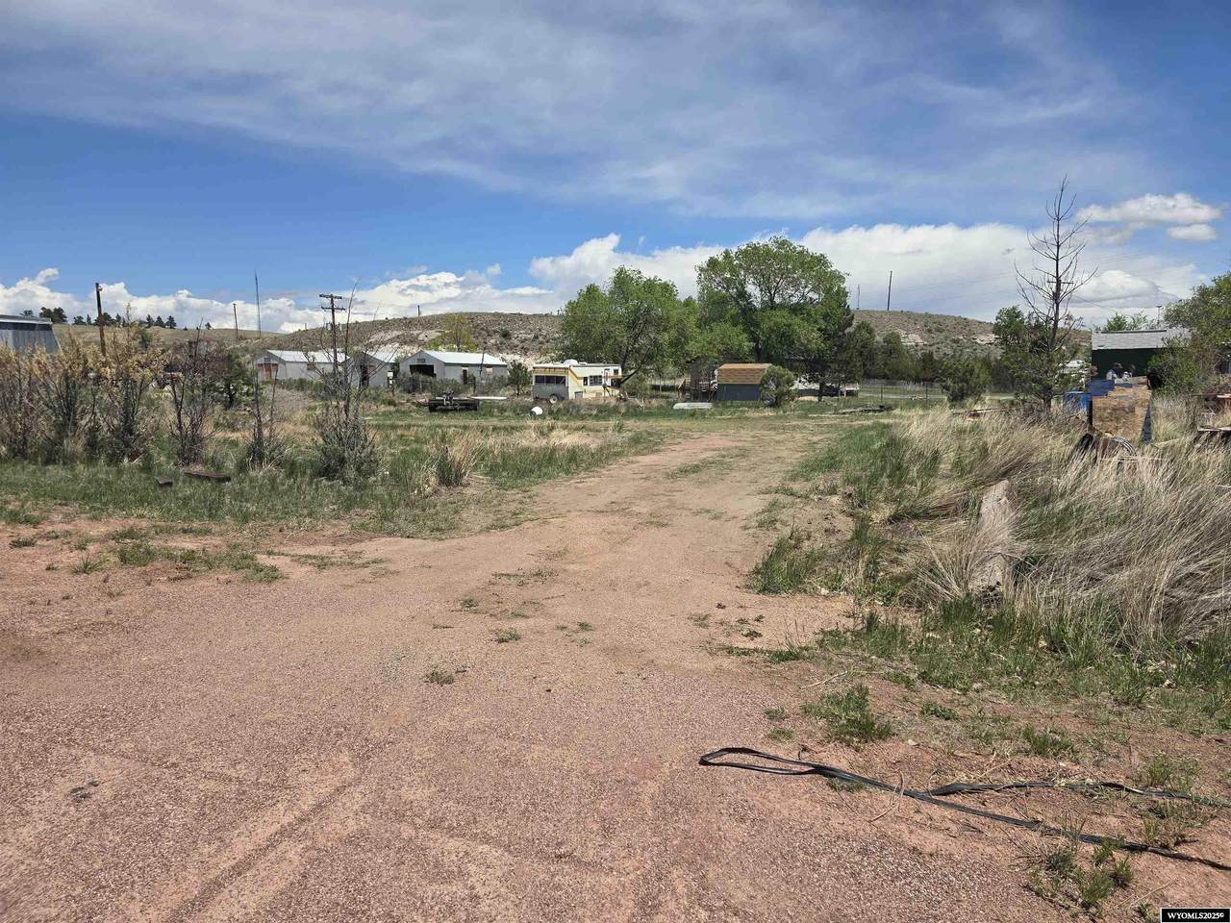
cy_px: 462
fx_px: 818
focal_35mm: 23
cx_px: 616
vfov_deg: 58.9
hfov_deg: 73.9
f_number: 1.7
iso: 12
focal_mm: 6.3
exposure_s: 1/1318
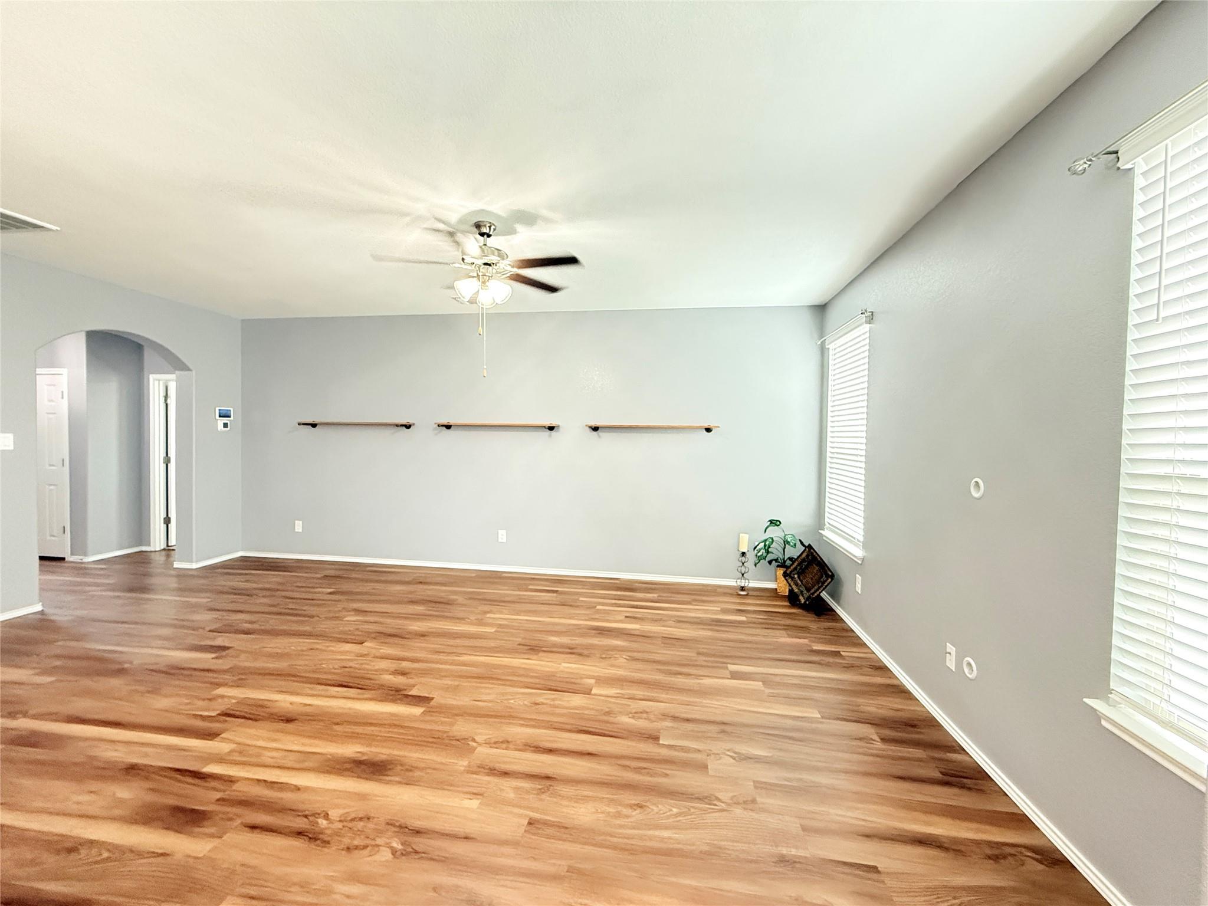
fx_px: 489
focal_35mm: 14
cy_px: 453
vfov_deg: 85.7
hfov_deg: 102.1
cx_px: 604
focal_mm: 2.22
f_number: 2.2
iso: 640
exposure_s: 1/60
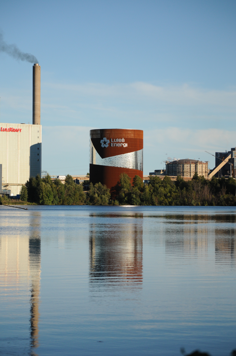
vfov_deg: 16.7
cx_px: 118
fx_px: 1213
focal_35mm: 123
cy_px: 178
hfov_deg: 11.1
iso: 500
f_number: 4.5
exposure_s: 1/5000
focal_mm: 82
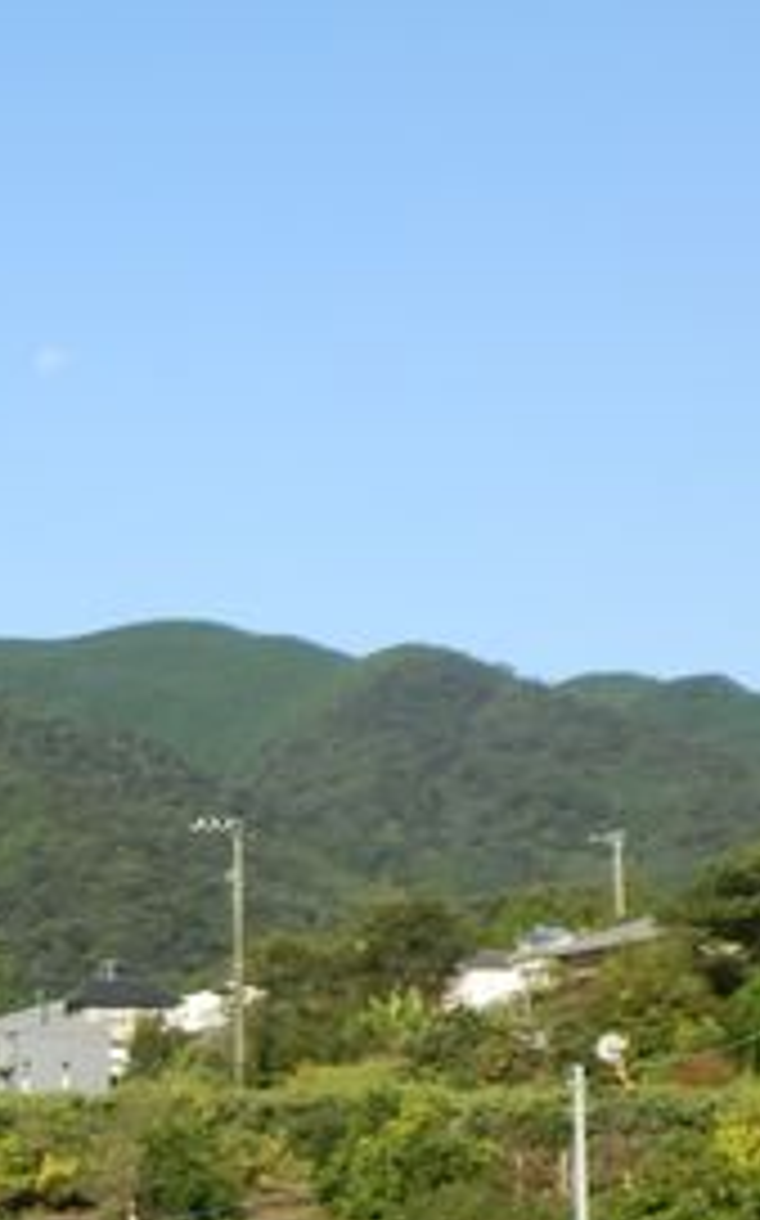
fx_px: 3120
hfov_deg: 12.7
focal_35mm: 94
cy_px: 1044
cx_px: -603
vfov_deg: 21.7
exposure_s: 1/640
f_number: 3.5
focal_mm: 5.3
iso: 80
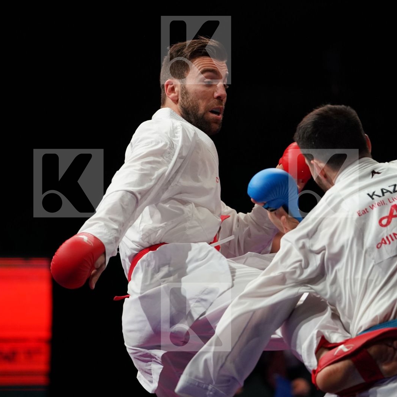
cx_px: 196
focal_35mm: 290
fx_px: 3763
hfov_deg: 6.0
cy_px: 183
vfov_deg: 6.0
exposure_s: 1/1000
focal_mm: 200
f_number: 2.8
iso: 2500
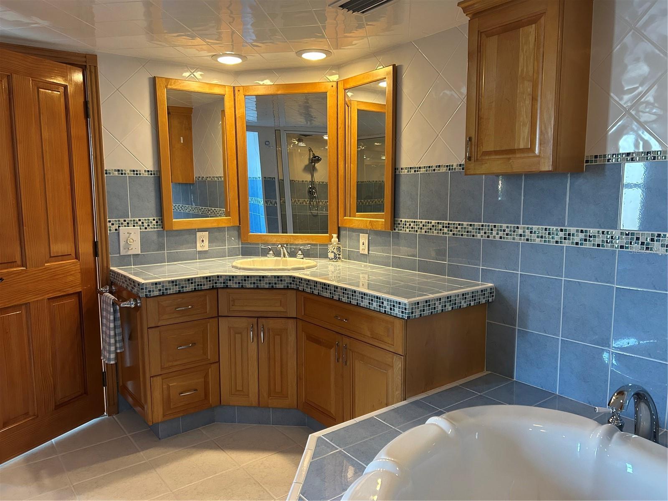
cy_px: 250
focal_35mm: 26
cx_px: 334
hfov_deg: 67.3
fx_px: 502
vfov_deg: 53.1
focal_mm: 5.7
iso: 320
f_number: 1.5
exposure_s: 1/60
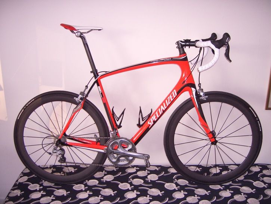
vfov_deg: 36.8
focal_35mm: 39
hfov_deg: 47.9
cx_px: 136
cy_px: 102
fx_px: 305
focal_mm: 8
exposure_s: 1/80
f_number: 2.8
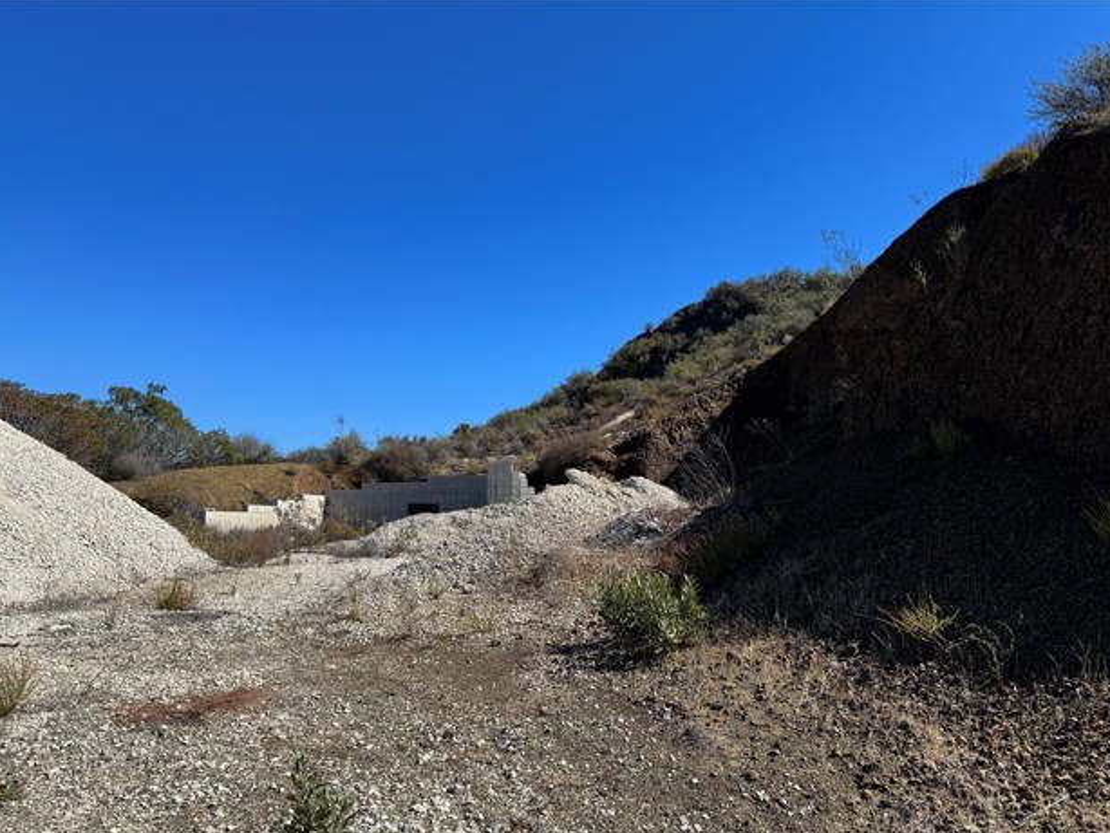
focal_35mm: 25
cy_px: 432
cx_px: 546
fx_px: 802
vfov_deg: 54.9
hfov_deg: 69.4
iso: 80
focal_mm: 6.76
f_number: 1.78
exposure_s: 1/4608
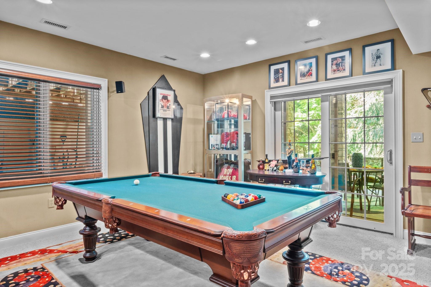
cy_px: 144
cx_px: 216
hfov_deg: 81.2
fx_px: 251
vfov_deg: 59.5
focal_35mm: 21
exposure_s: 13
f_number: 10
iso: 100
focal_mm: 14
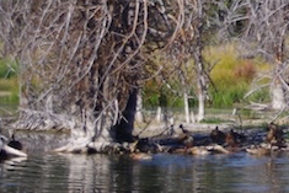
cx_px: 775
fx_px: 2265
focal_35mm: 282
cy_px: -112
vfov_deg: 4.8
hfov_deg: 6.8
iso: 100
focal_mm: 30.63
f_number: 4
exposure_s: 1/250
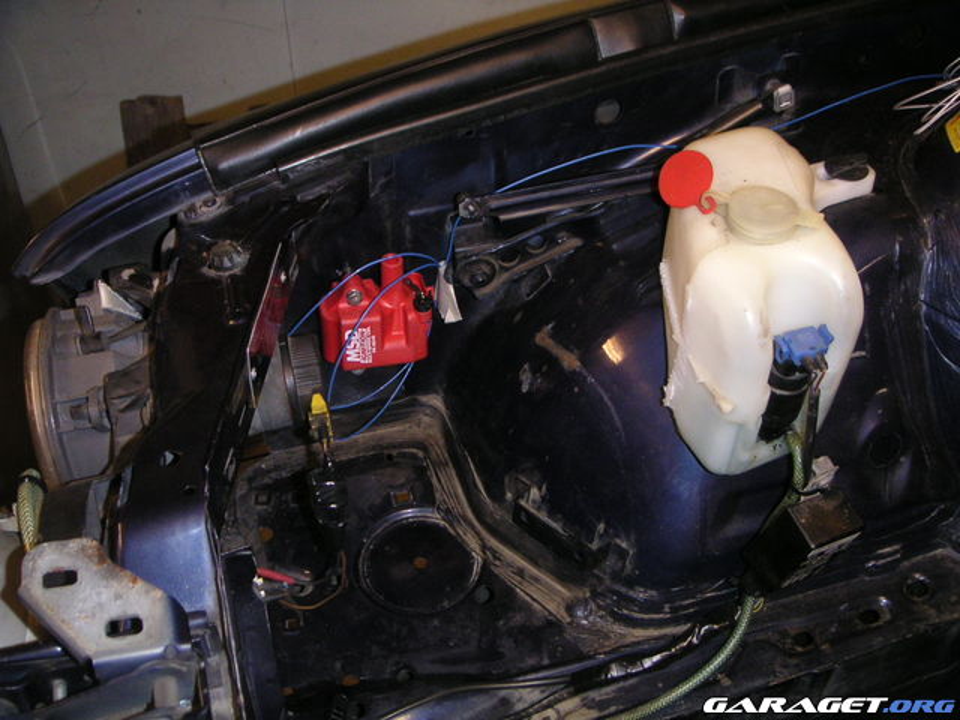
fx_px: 1054
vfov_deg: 37.7
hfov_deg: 49.0
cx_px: 480
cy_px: 360
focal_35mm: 38
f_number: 2.8
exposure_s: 1/45
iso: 160
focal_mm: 6
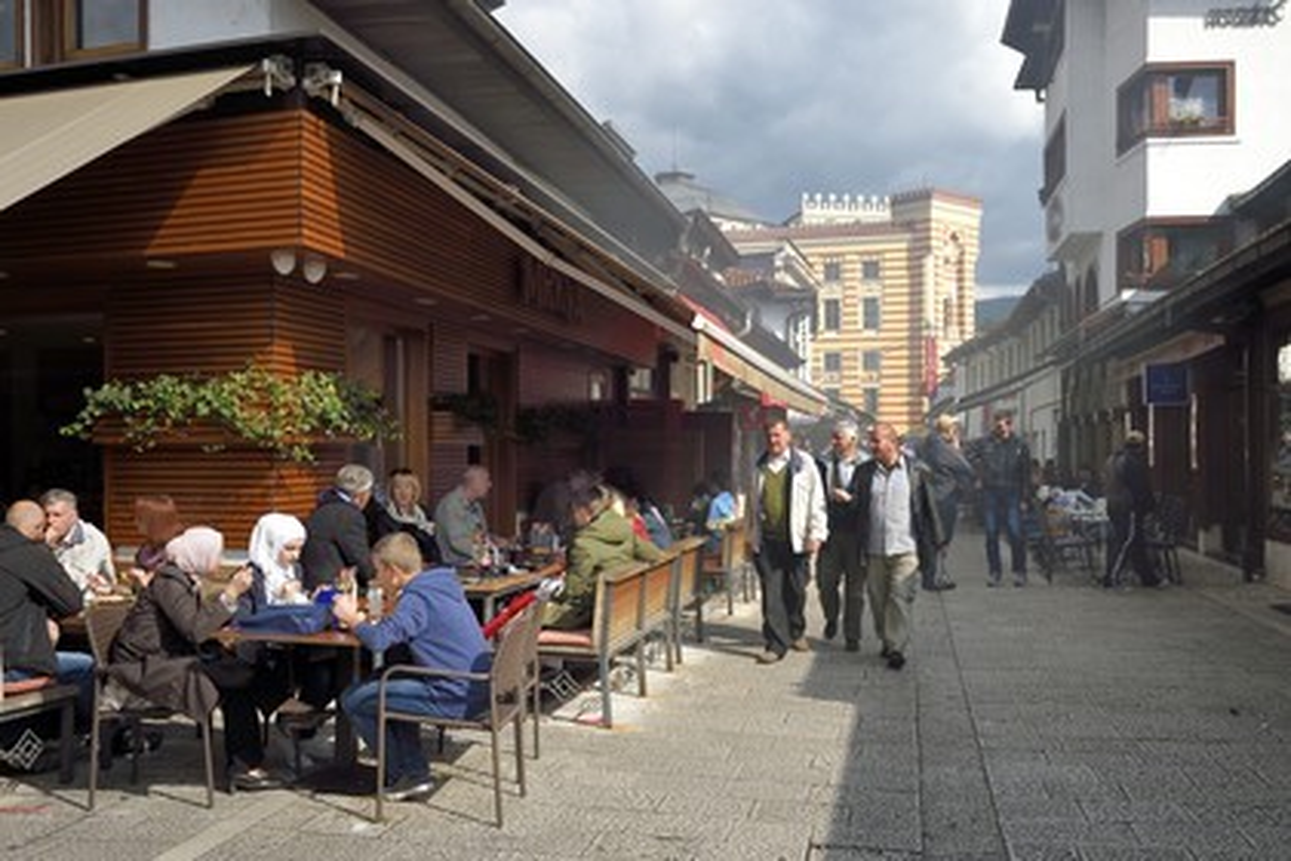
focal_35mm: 34
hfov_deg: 55.8
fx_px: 1219
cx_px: 646
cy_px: 430
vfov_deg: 38.9
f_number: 9
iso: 200
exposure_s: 1/250
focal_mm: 34
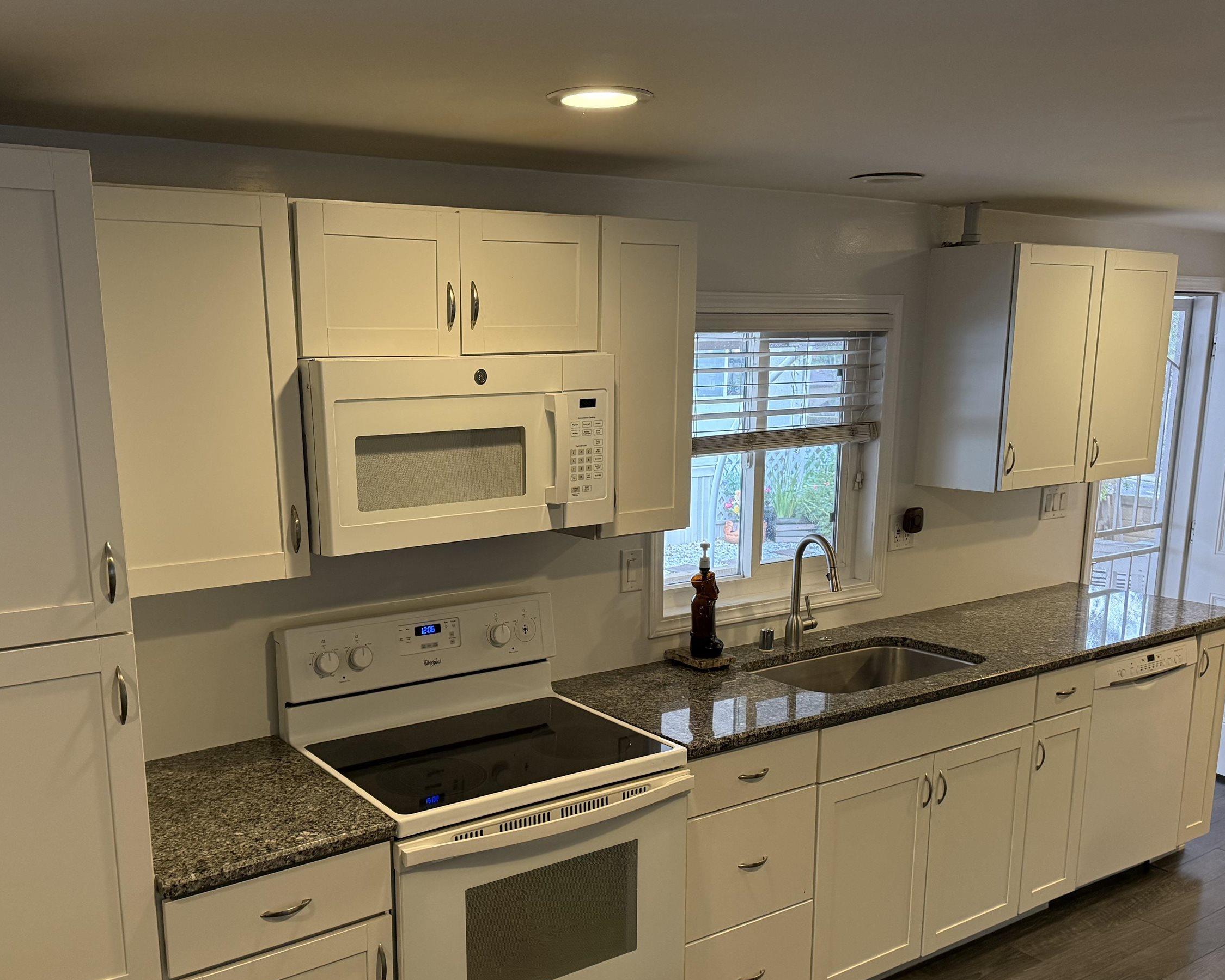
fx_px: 1160
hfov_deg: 55.5
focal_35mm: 32
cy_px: 601
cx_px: 531
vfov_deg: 45.5
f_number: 1.78
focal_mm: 6.76
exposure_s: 1/120
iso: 320
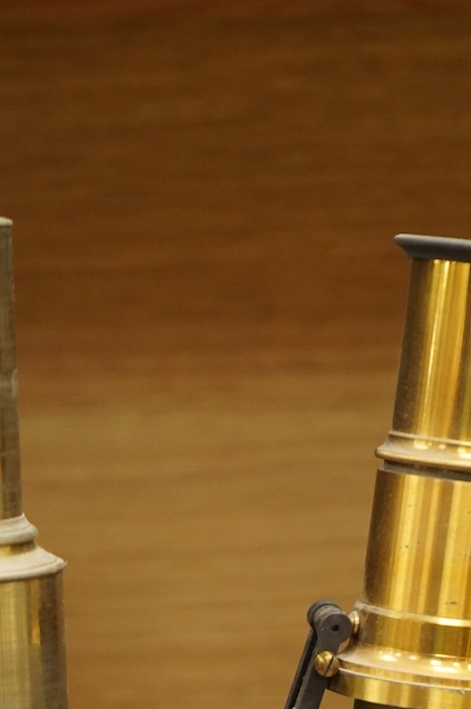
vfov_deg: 12.9
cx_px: 252
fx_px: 3088
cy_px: 770
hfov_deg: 8.7
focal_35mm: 157
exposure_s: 1/160
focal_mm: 58
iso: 4000
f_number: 5.6
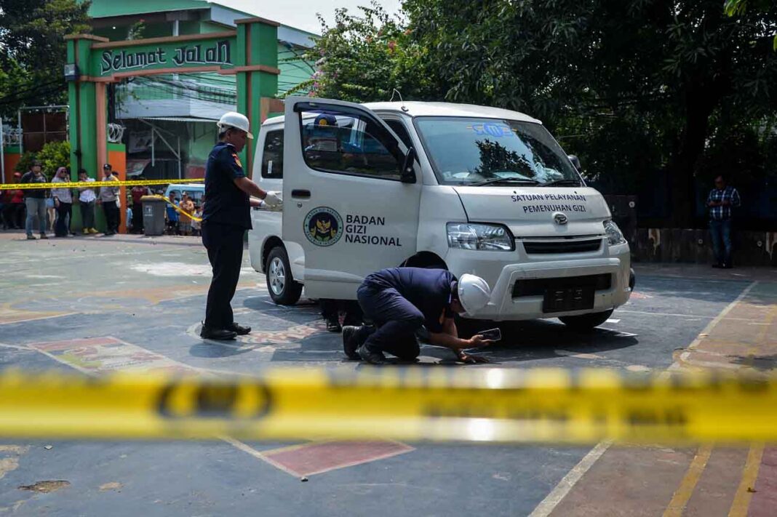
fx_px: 690
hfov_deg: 58.7
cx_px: 388
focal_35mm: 32
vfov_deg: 41.1
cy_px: 258
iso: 200
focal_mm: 32
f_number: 3.5
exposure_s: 1/3200
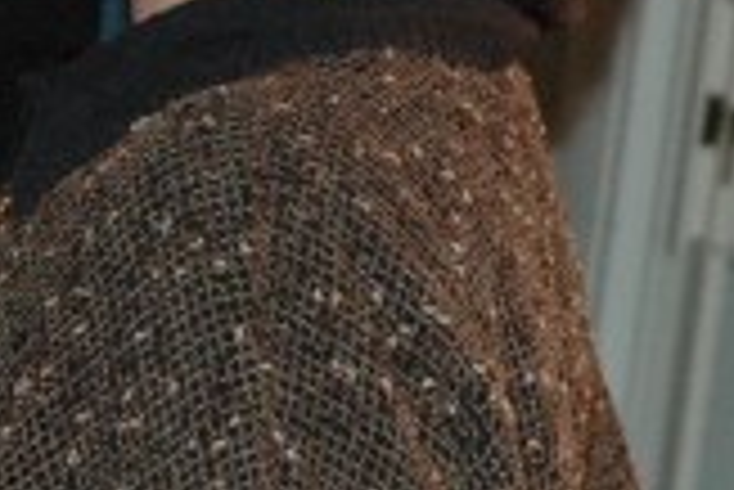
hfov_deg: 6.8
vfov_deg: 4.5
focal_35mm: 304
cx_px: 36
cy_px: 328
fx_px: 6200
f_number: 5
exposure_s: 1/60
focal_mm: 55
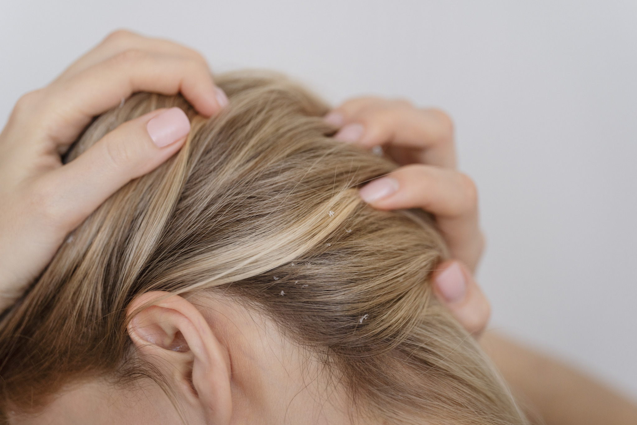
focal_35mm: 105
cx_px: 318
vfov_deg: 13.0
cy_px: 212
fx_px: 1858
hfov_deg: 19.5
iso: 640
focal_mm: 105
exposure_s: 1/200
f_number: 3.2
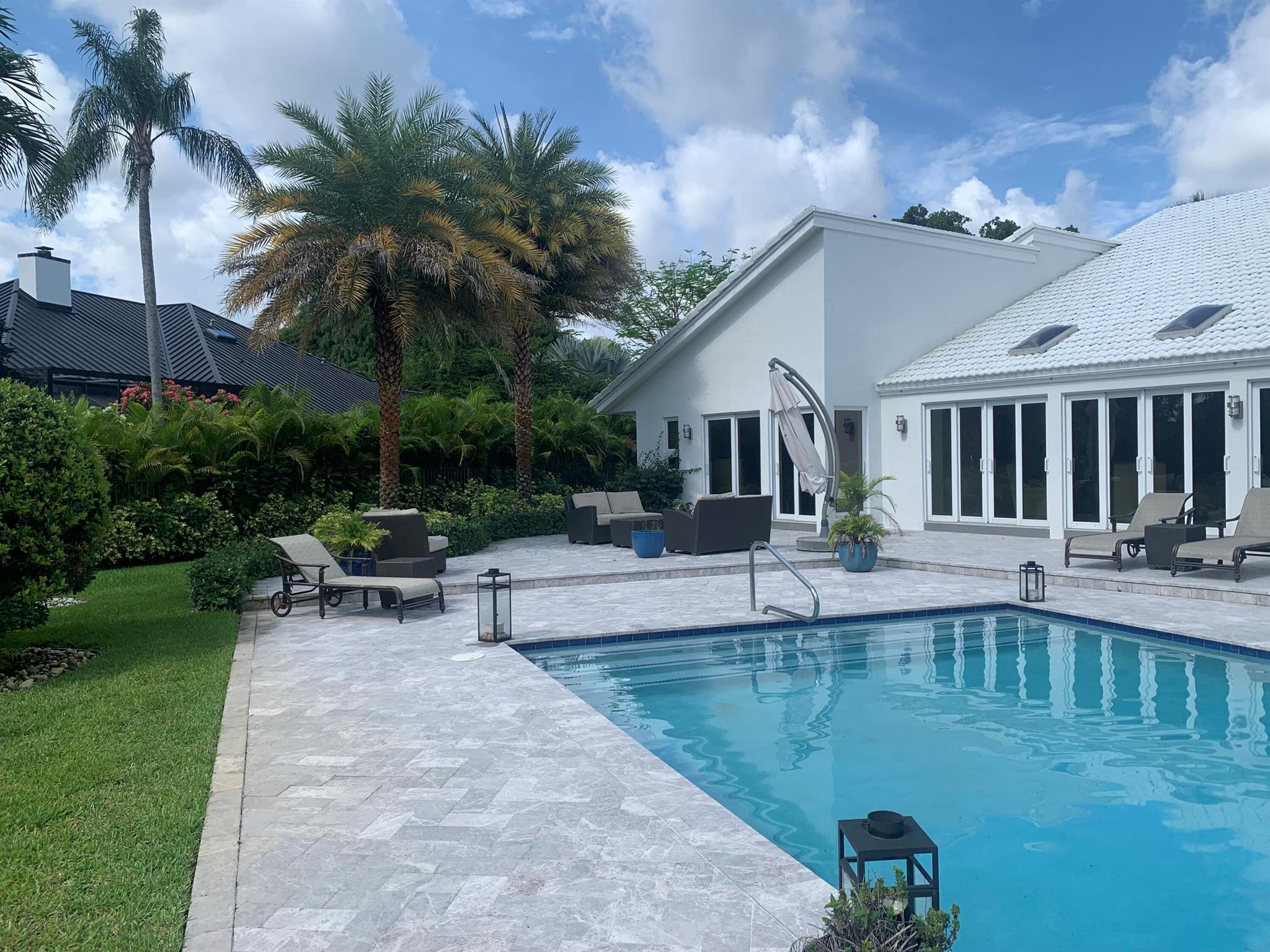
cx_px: 635
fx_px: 954
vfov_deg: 53.1
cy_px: 476
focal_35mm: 26
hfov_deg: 67.3
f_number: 1.8
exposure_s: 1/2160
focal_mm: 4.25
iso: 25
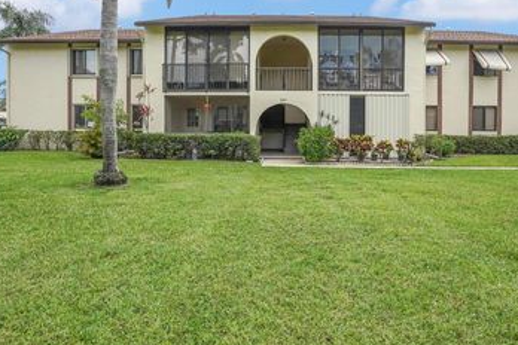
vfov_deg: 54.6
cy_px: 132
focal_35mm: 23
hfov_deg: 75.9
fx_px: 331
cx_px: 281
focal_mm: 16
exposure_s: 1/640
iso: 800
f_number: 8
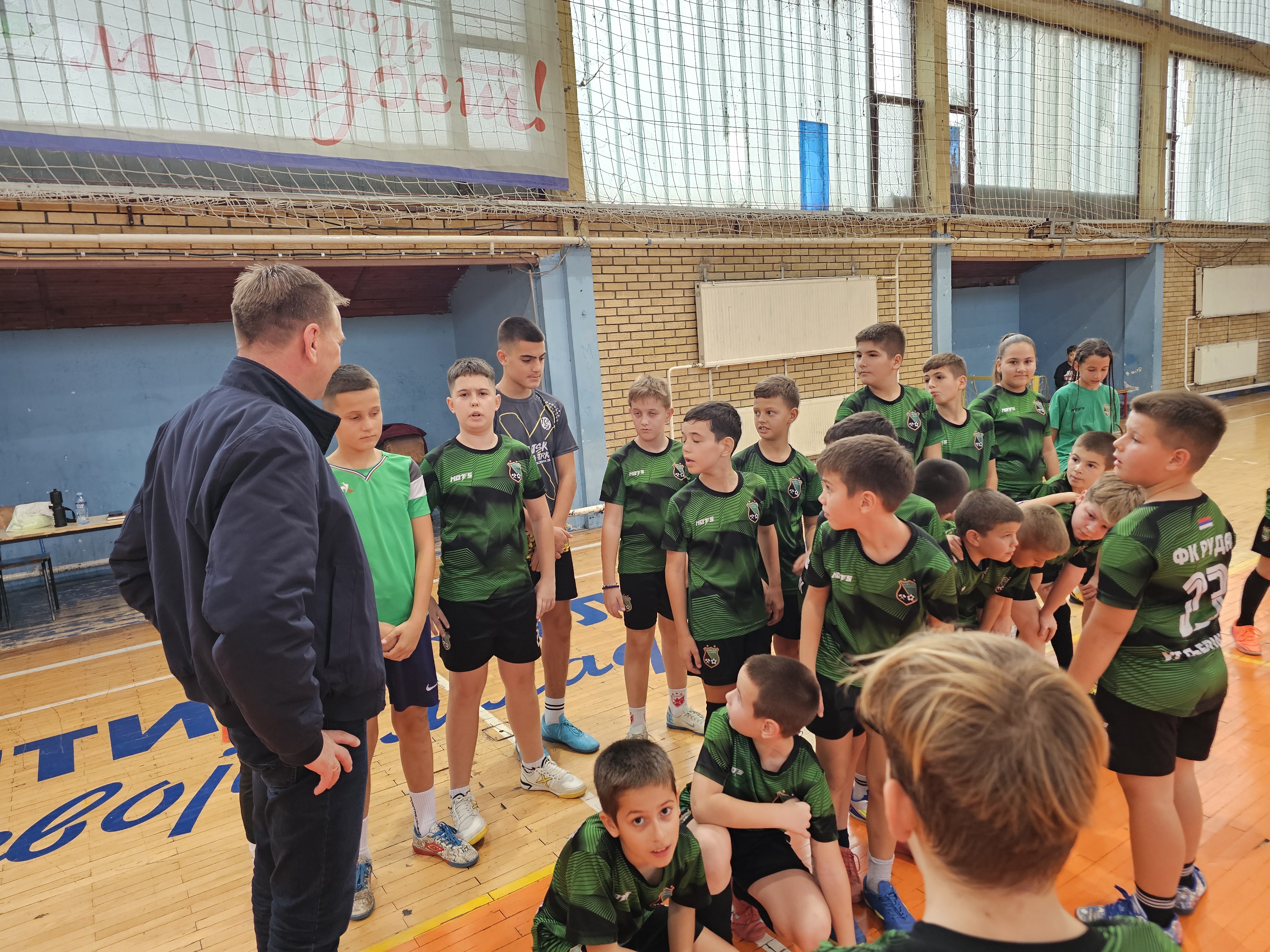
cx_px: 635
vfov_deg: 58.9
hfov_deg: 73.9
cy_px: 476
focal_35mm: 23
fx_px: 844
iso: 250
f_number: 1.7
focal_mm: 6.3
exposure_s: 1/100
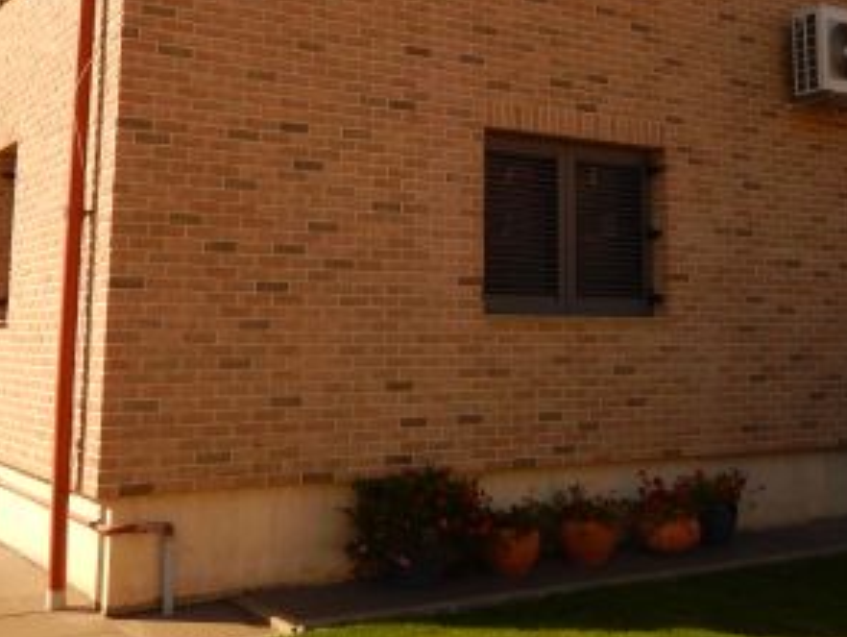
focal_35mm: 50
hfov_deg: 38.1
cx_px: 493
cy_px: 144
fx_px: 1224
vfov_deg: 28.6
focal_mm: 4
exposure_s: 1/1000
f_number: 3
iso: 125
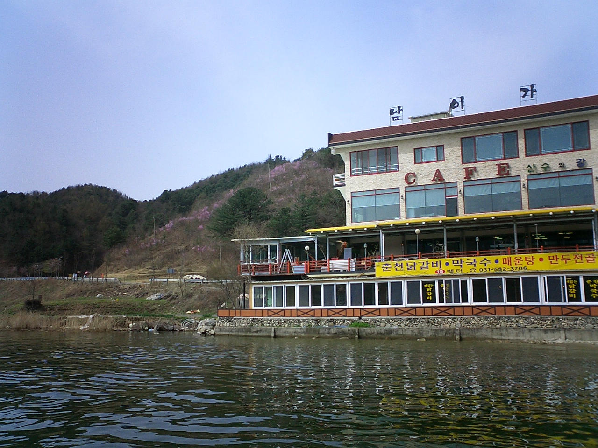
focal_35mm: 37
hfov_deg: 50.1
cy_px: 224
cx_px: 299
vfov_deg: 38.7
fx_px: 639
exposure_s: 1/1000
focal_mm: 5.6
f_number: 3.5
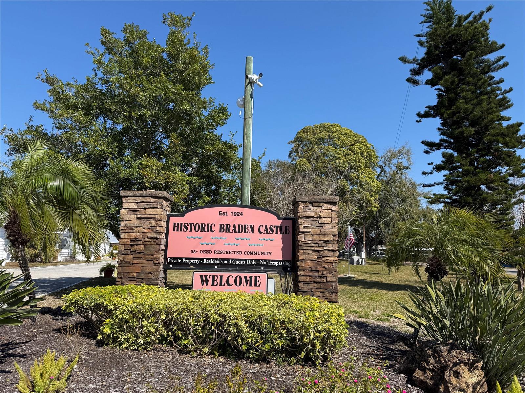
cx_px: 262
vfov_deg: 56.8
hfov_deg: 71.6
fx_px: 364
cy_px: 196
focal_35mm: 24
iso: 80
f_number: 1.78
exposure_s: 1/4405
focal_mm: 6.76
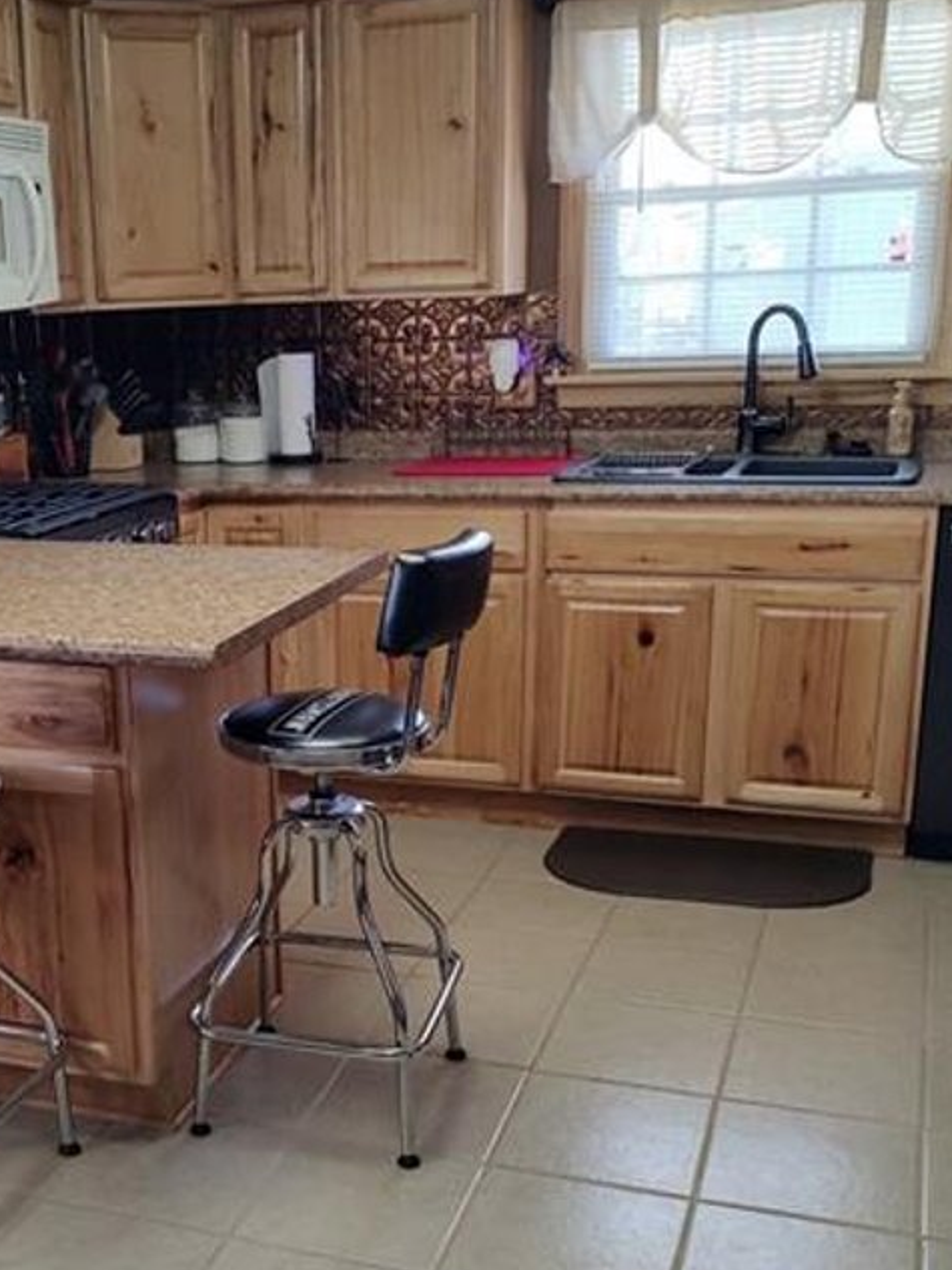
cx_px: 233
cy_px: 771
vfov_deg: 43.6
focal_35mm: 43
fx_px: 1576
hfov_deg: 32.9
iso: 728
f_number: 1.9
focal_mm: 5.88
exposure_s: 1/40
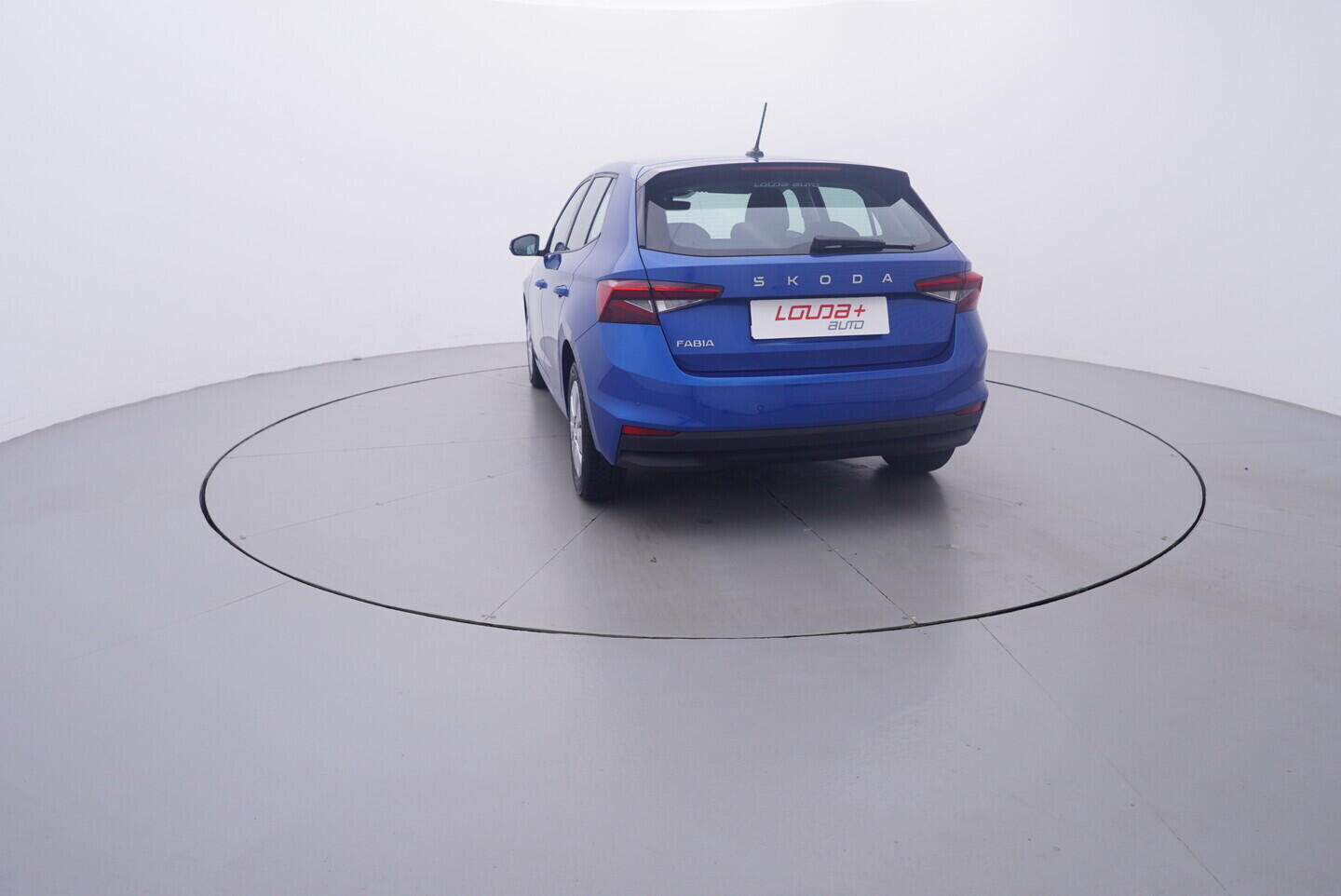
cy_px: 448
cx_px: 670
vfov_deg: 56.2
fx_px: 839
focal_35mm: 22
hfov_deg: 77.3
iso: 200
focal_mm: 15
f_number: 5
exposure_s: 1/80
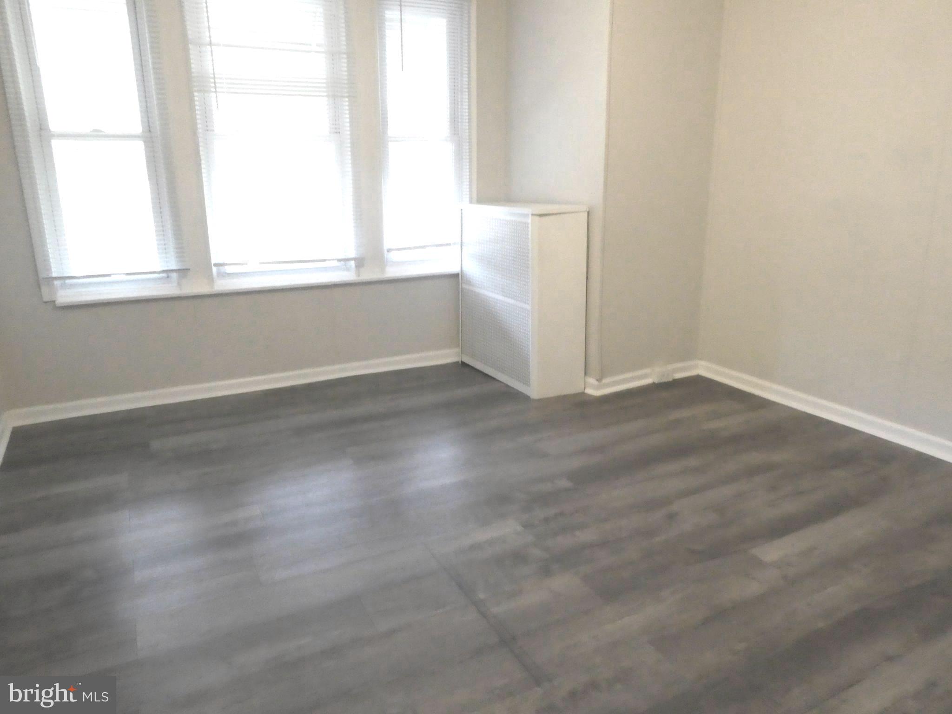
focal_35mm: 24
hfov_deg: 71.6
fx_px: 660
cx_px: 476
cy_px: 357
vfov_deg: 56.8
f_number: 5.6
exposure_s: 1/25
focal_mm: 4.3
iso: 1600
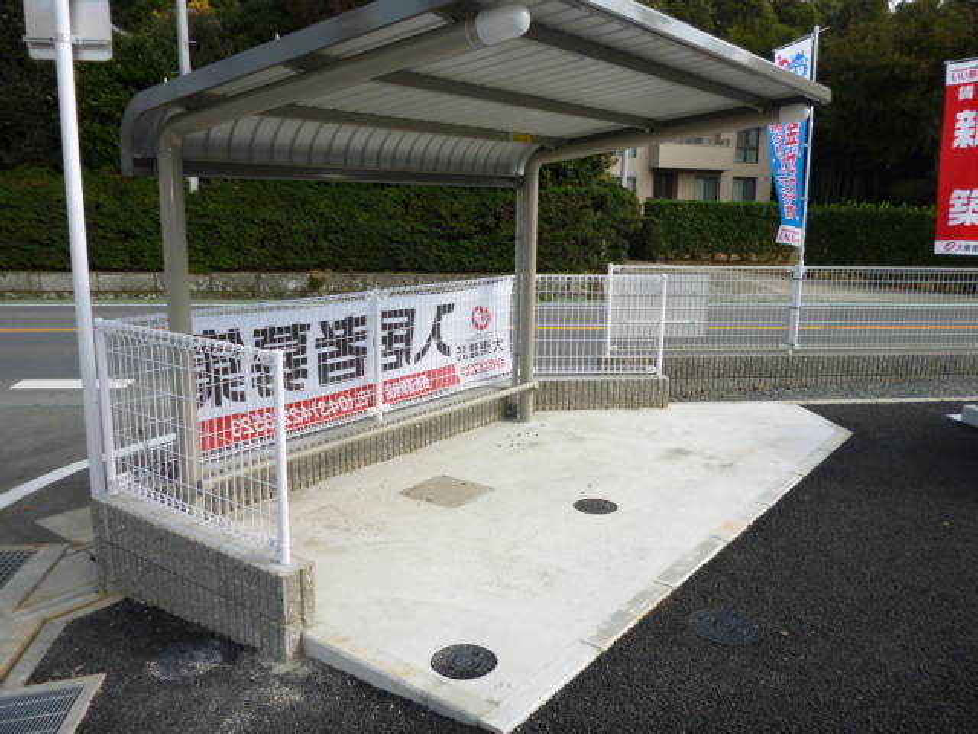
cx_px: 489
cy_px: 367
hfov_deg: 63.4
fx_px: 791
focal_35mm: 28
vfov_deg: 49.7
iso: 100
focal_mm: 5
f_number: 3.1
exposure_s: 1/500
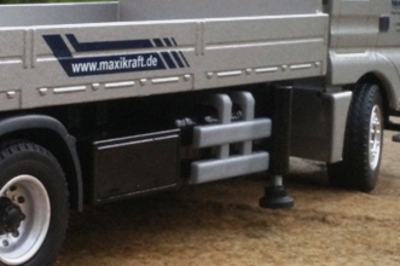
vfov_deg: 11.8
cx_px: -106
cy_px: 11
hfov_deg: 16.9
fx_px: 1276
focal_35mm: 115
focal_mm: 22
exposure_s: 1/60
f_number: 22
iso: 1250
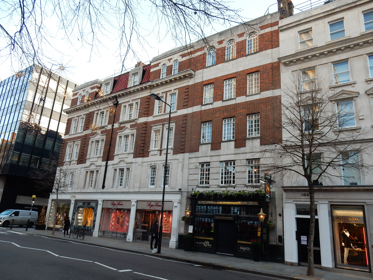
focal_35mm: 25
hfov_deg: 69.4
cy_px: 140
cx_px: 186
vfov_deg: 54.9
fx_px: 269
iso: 125
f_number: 3.7
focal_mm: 4.5
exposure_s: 1/60
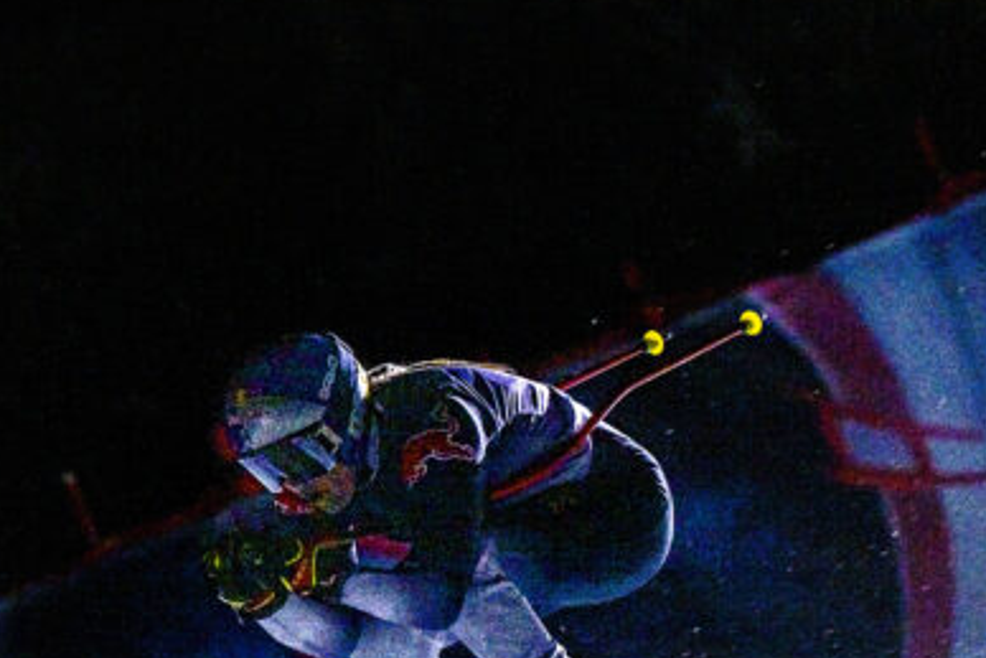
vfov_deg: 2.8
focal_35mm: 488
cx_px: 773
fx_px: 13370
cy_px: 525
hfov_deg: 4.2
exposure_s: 1/1000
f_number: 2.8
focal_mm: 185
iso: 20000
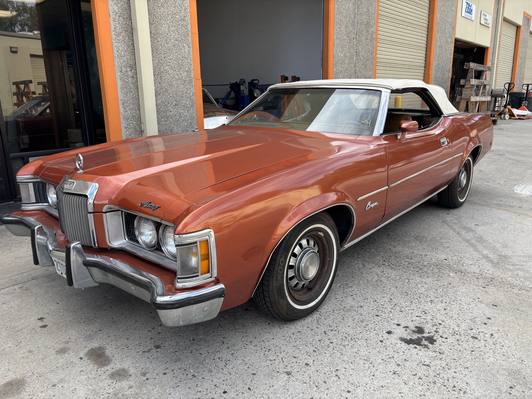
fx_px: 400
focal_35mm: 26
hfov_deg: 67.3
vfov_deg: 53.1
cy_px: 200
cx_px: 266
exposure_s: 1/539
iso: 50
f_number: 1.6
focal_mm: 5.96
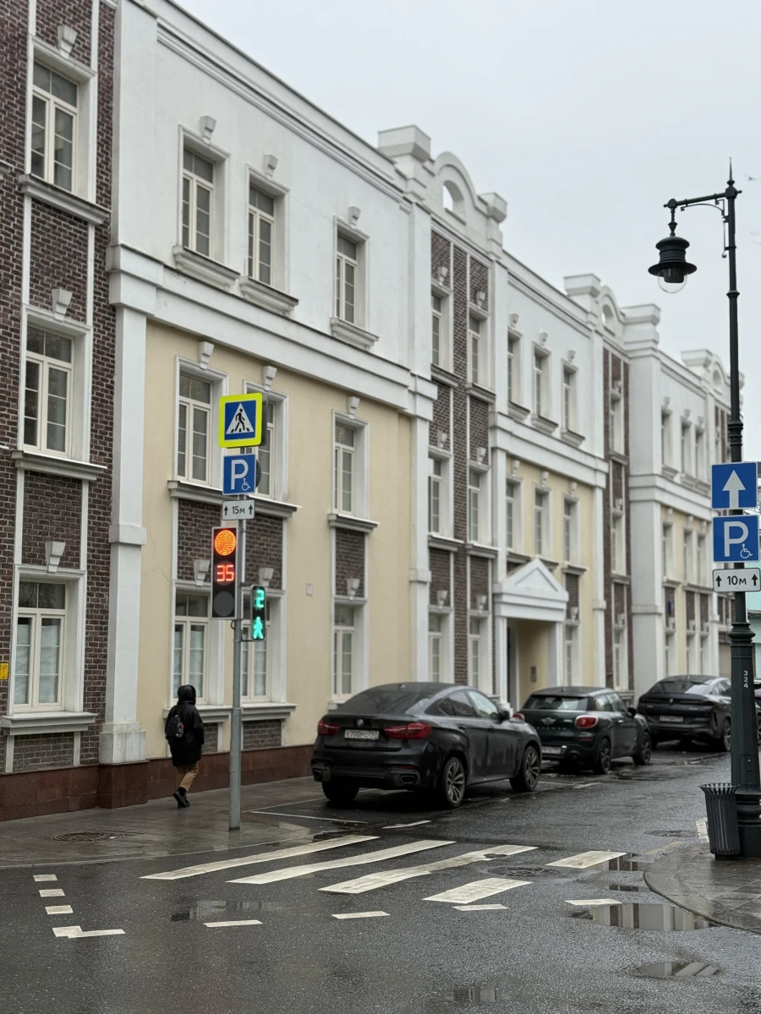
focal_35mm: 48
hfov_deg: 30.3
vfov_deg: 39.7
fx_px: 1407
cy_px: 507
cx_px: 380
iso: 50
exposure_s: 1/121
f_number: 1.78
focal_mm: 6.76
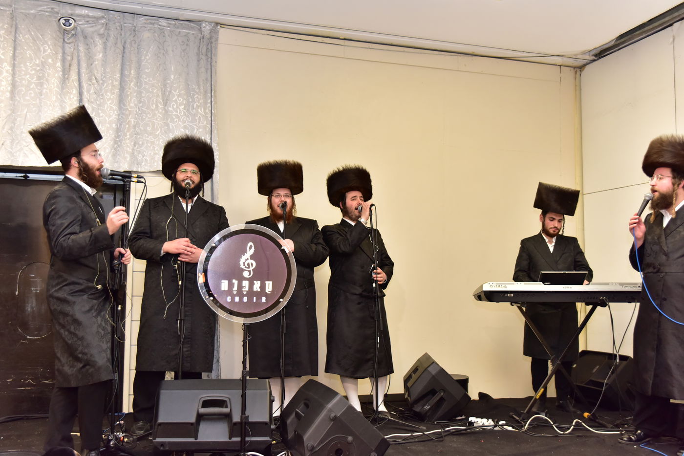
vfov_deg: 35.0
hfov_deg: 50.7
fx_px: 722
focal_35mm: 38
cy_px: 228
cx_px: 342
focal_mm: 38
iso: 1600
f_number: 3.5
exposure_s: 1/250
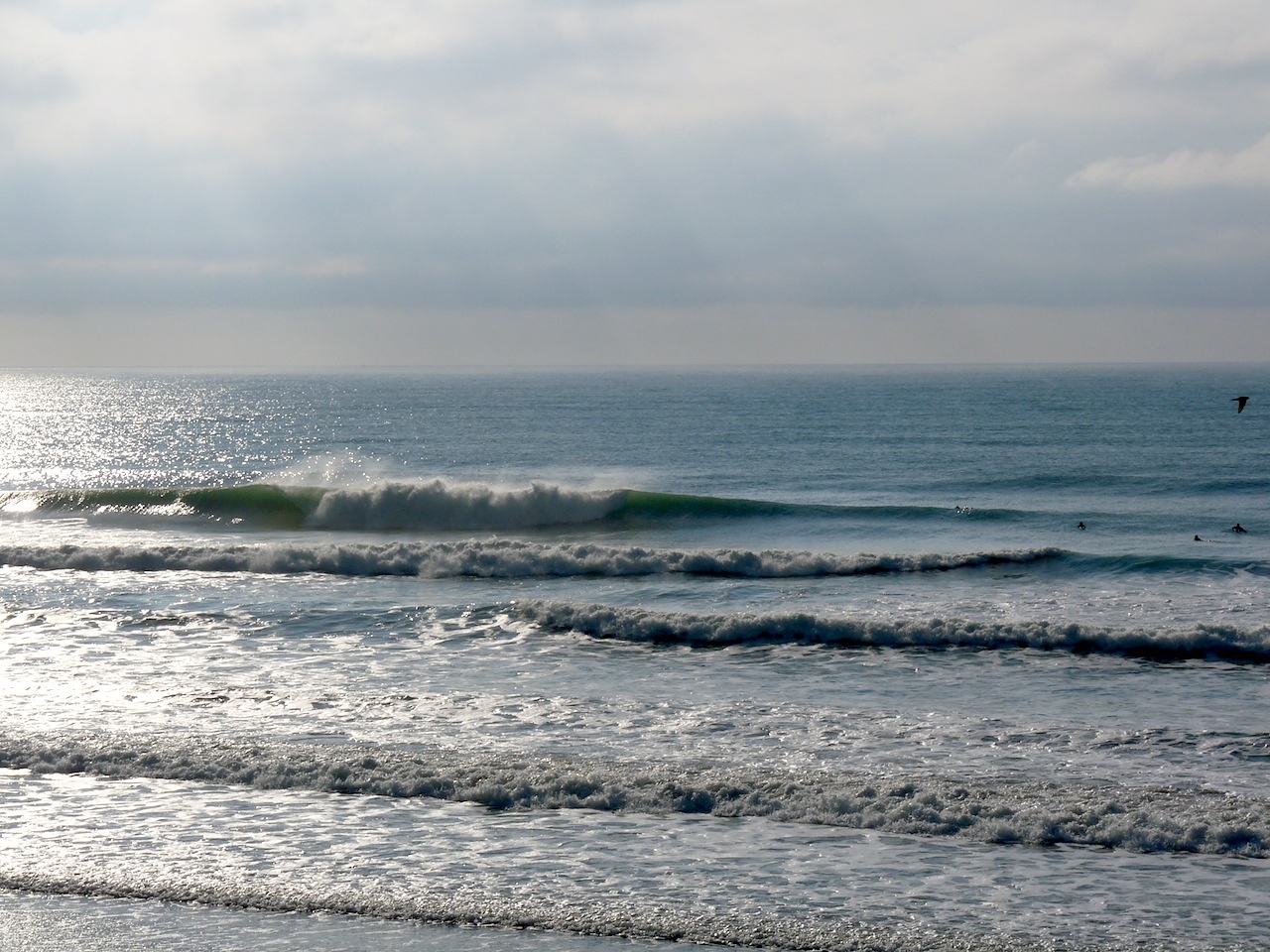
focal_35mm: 101
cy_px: 476
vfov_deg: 14.6
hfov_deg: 19.4
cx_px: 635
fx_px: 3706
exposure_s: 1/1600
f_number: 8
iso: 100
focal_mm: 18
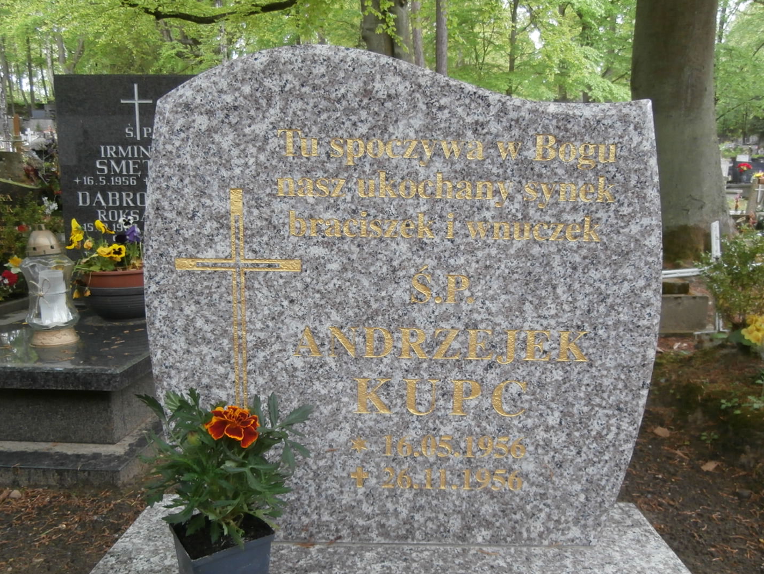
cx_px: 386
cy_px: 304
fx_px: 596
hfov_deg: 65.3
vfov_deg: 51.3
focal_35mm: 27
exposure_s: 1/30
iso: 160
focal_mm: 4.2
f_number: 3
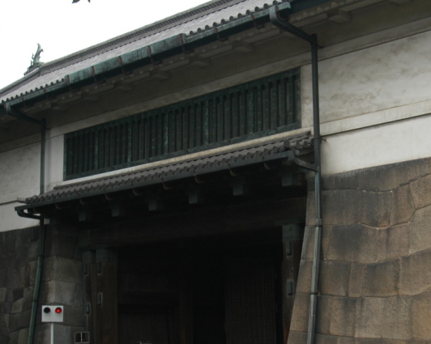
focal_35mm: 65
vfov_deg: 23.5
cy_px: 193
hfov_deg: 28.9
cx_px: 301
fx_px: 829
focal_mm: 24
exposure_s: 1/180
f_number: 7.1
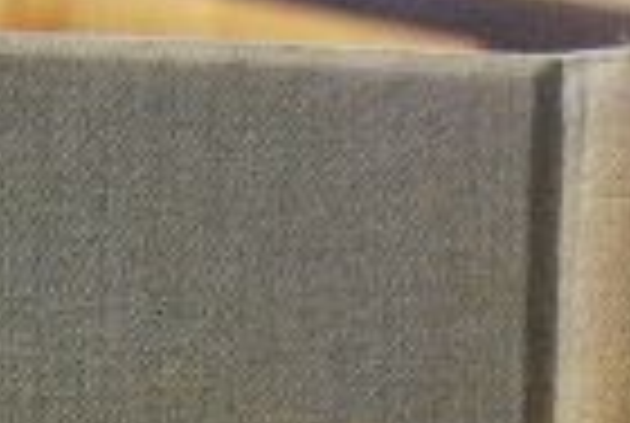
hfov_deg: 11.0
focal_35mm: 184
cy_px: 1094
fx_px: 3221
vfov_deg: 7.0
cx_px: 731
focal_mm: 23
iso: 1250
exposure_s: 1/30
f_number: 3.8
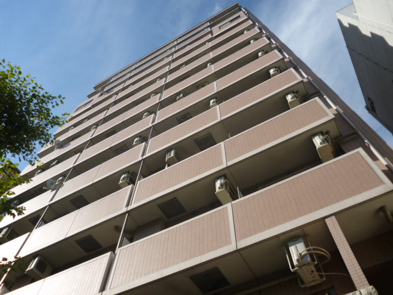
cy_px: 148
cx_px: 196
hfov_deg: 63.4
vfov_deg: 49.7
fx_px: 318
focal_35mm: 28
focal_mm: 5
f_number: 9
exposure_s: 1/125
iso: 100
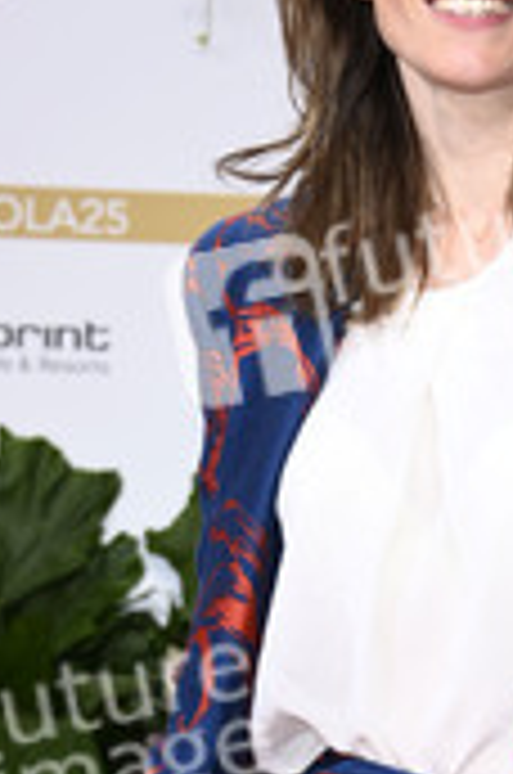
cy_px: 526
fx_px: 5000
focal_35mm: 233
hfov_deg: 5.9
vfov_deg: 8.8
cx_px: 526
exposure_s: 1/250
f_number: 5.6
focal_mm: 100
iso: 640
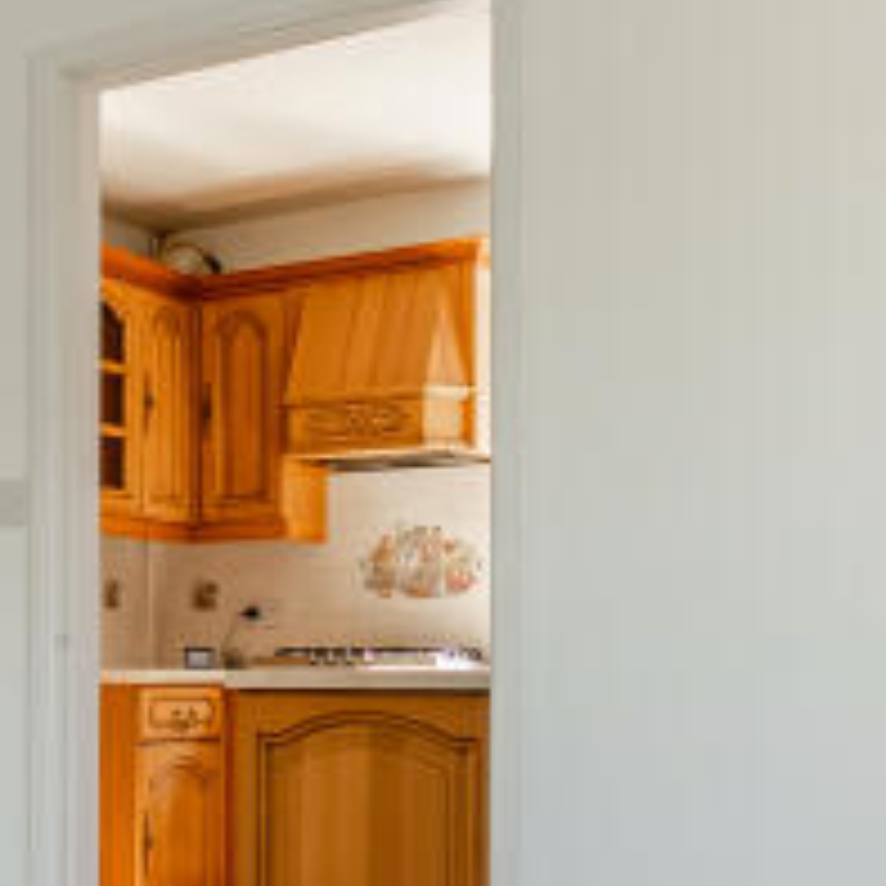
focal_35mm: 62
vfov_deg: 27.5
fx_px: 1795
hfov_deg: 25.4
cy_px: 625
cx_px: -121
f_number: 6.3
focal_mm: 14
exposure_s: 1/640
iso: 320
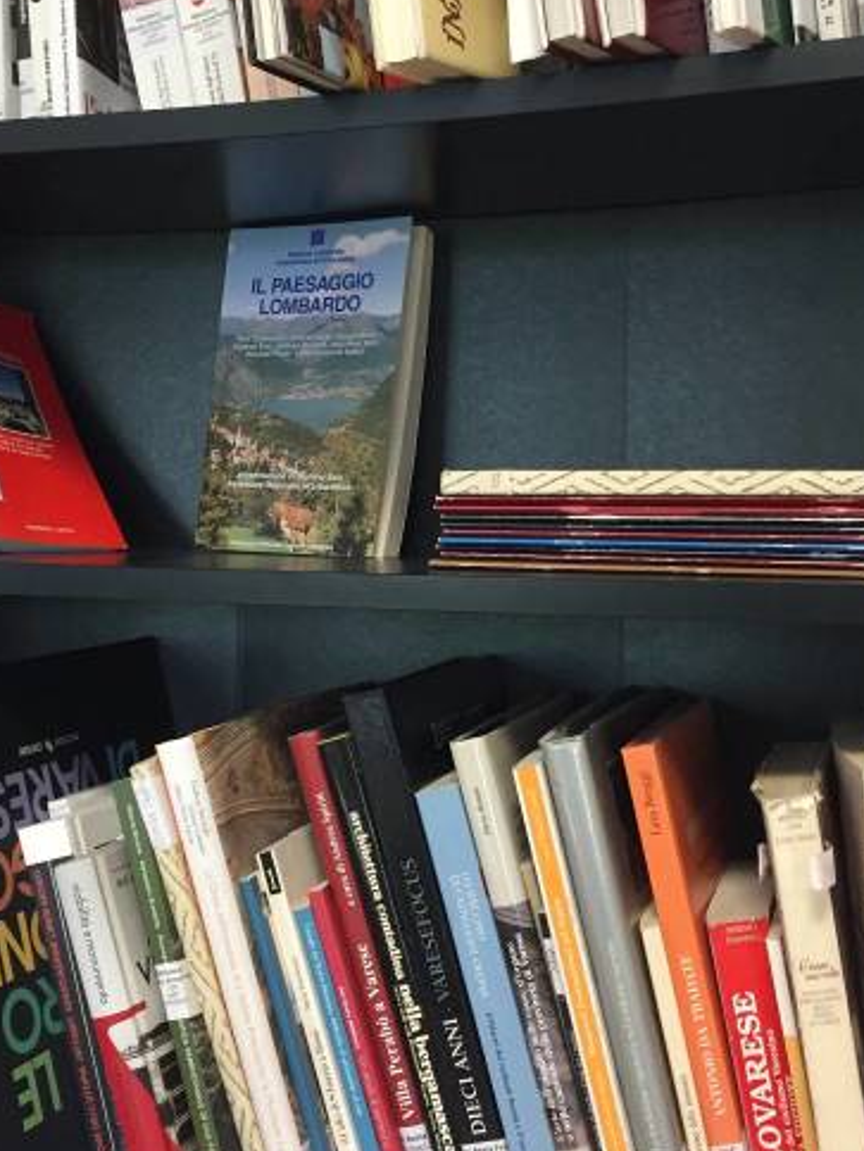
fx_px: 1531
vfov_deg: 41.2
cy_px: 533
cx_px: 326
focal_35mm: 46
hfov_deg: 31.4
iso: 160
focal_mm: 4.15
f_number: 2.2
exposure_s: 1/33
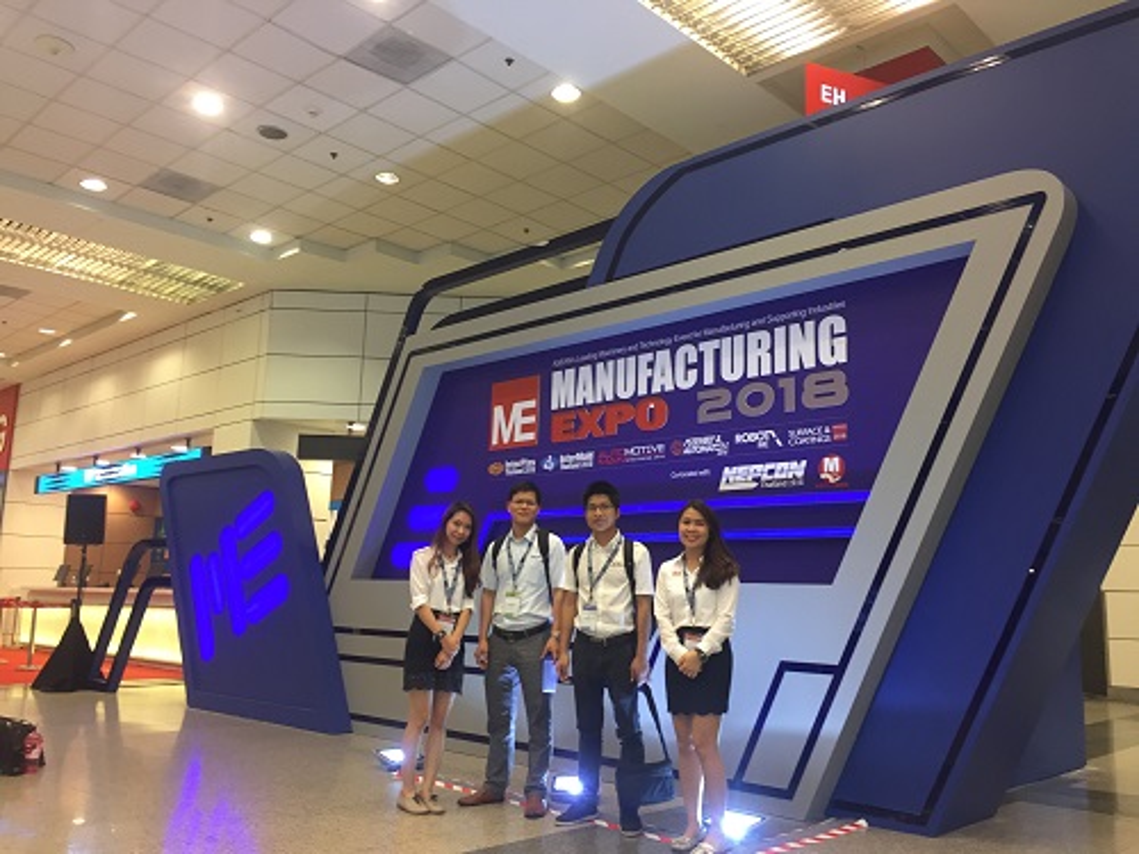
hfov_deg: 61.7
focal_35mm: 29
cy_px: 427
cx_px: 570
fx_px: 954
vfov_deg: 48.2
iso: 125
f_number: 2.2
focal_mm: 4.15
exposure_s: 1/33
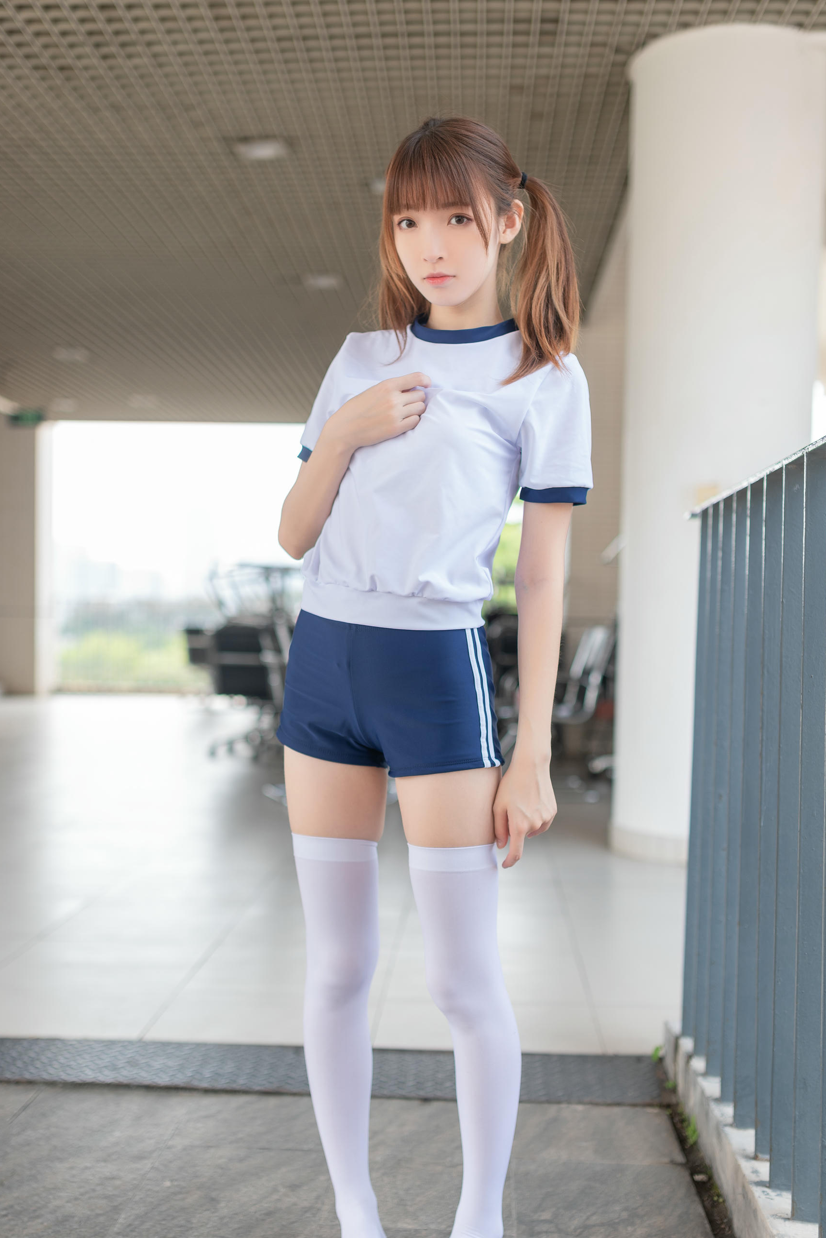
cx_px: 428
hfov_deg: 32.7
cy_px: 701
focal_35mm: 41
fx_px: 1410
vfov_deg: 47.3
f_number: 1.8
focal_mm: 35
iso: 100
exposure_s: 1/500
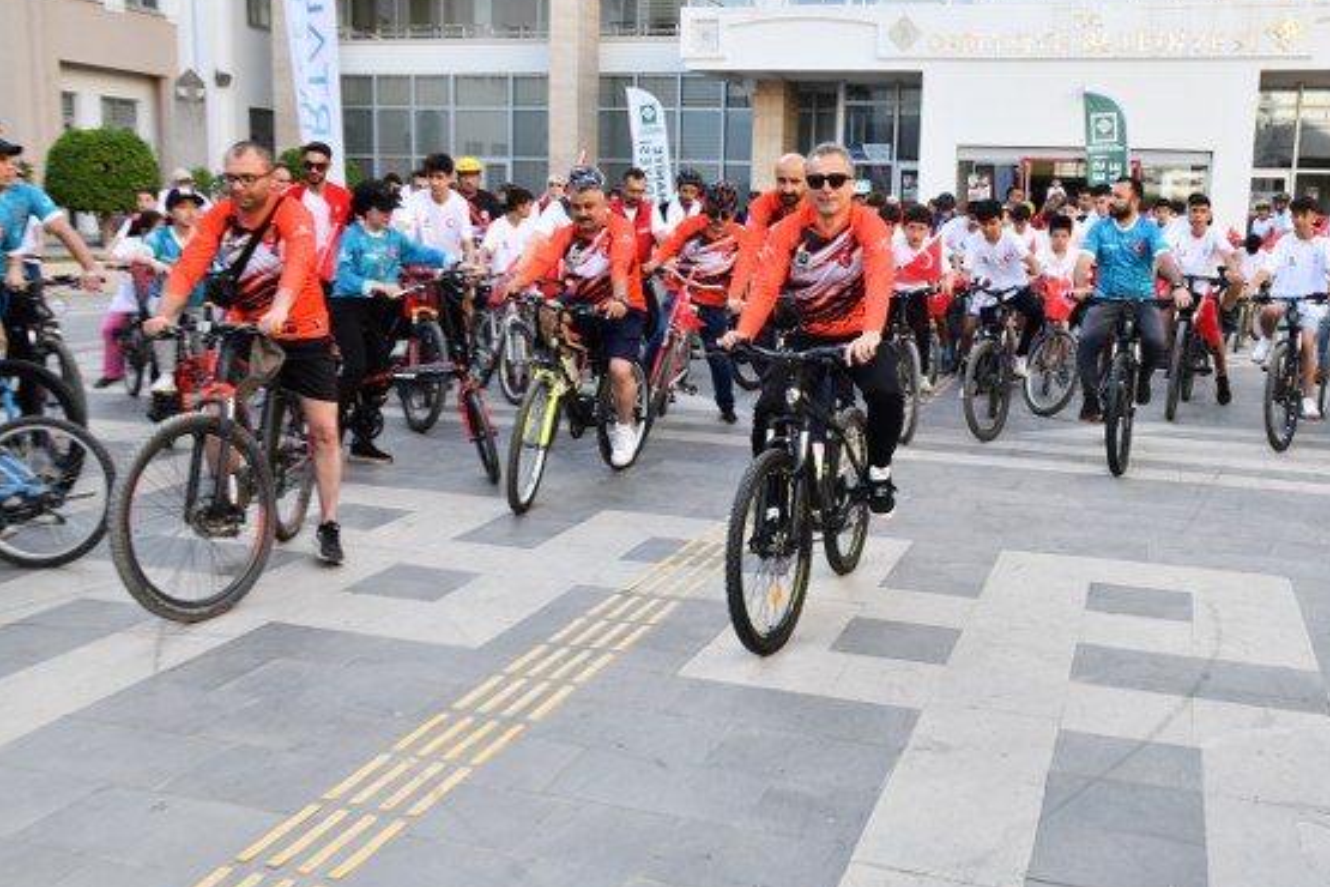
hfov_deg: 52.9
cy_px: 403
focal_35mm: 36
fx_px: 1330
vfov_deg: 36.8
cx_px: 768
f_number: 11
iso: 1000
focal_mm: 31
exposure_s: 1/160
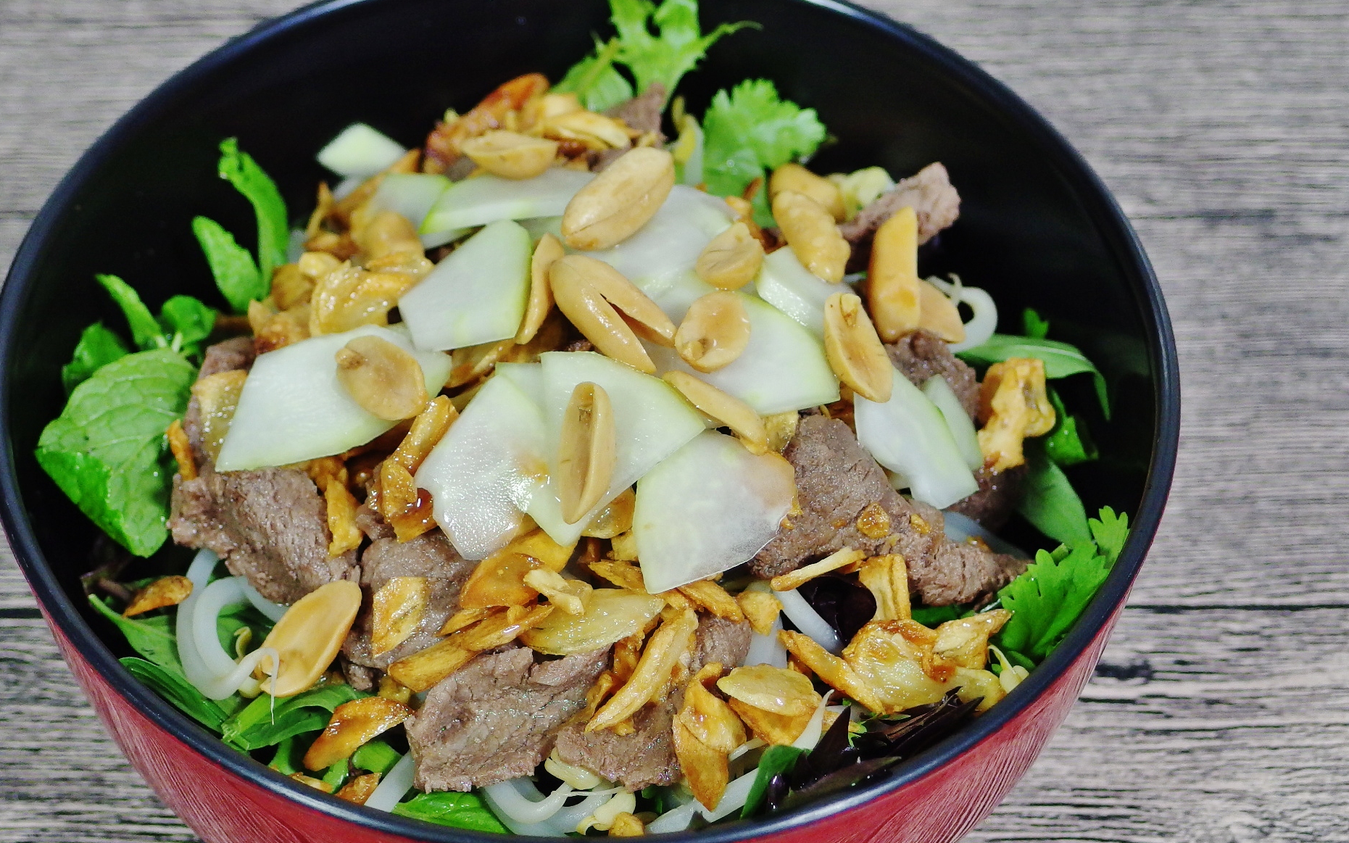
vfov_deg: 16.9
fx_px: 2831
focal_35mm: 77
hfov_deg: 26.8
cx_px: 636
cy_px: 461
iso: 400
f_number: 2.2
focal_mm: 14.1
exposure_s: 1/60
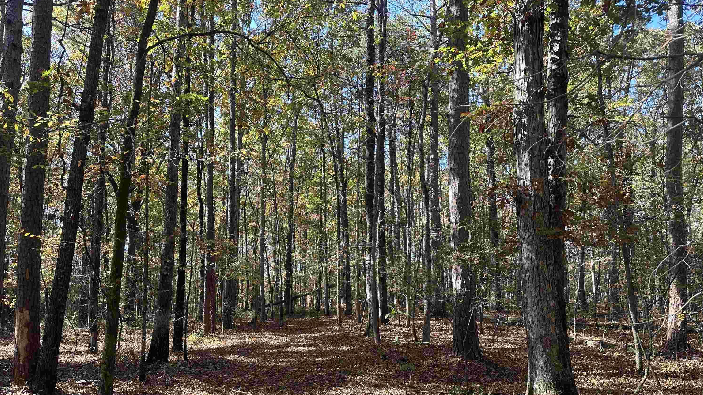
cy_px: 254
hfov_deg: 69.9
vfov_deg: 42.5
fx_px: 503
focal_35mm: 27
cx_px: 347
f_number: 1.78
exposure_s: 1/260
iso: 80
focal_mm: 6.86
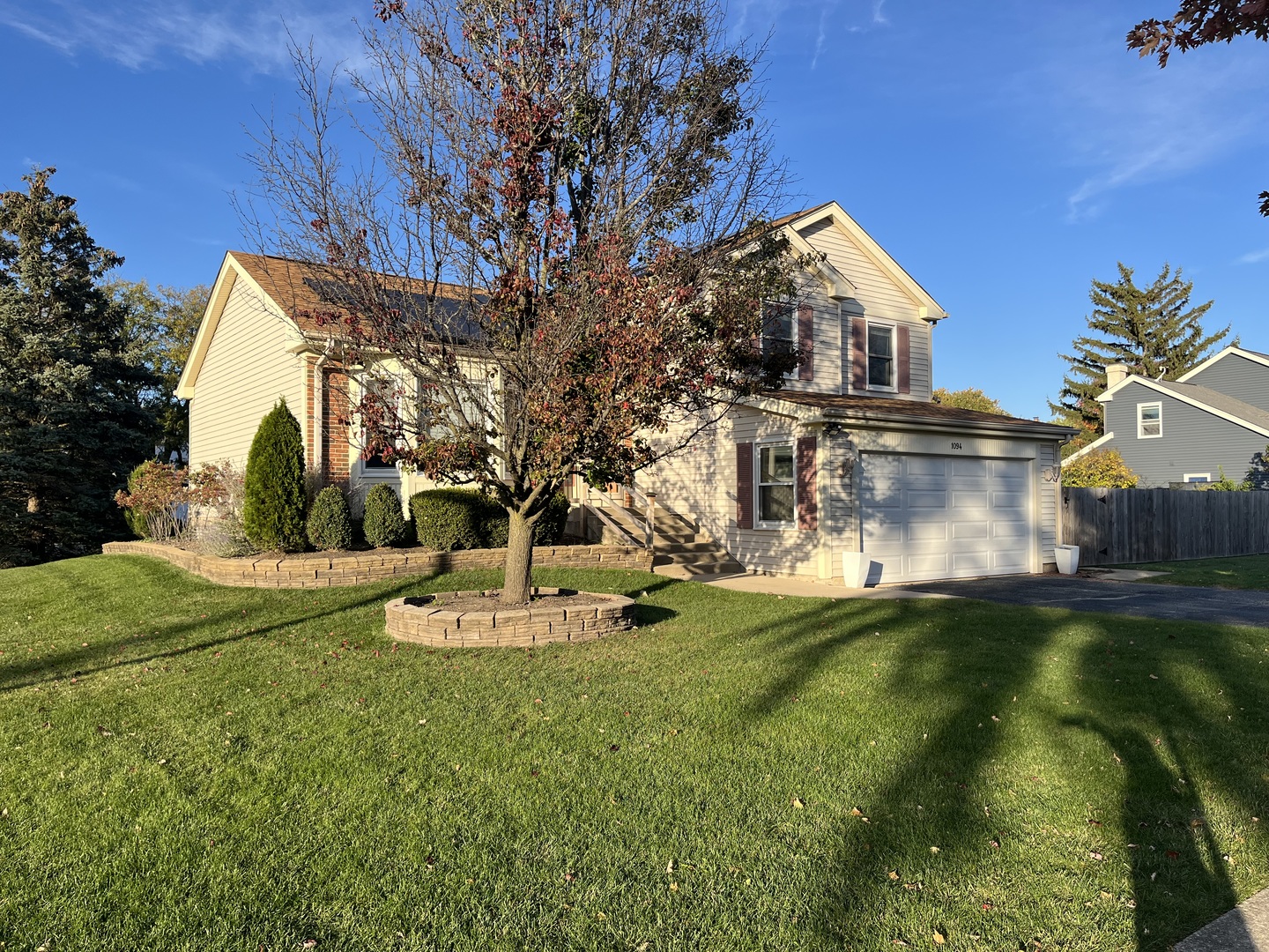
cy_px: 476
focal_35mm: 26
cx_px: 634
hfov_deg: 67.3
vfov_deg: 53.1
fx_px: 953
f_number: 1.6
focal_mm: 5.1
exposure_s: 1/1890
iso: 50
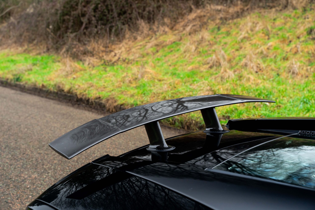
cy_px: 105
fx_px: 374
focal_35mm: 43
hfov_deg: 45.6
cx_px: 158
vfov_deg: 31.3
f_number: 4.5
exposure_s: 1/200
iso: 1250
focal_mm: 42.8
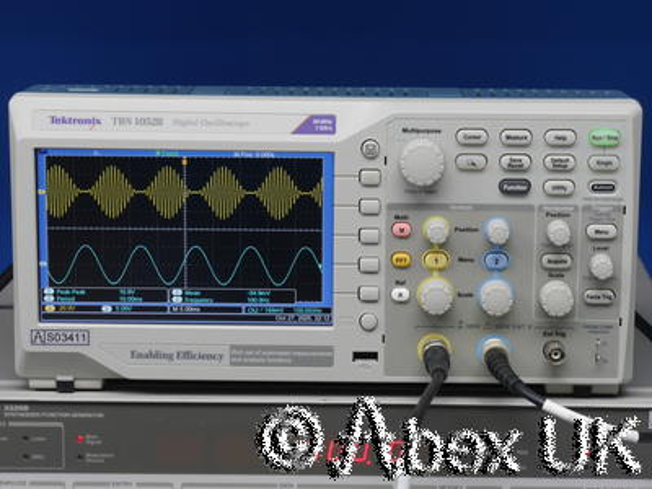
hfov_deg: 17.9
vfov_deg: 13.5
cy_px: 244
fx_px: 2072
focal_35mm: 110
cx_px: 326
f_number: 11
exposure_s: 1/10
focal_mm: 55
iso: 400
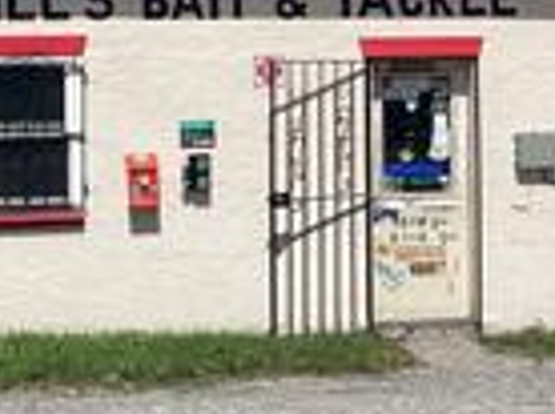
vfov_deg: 16.2
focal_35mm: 90
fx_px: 1440
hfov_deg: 21.7
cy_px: 80
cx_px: 189
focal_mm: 3.3
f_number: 2.4
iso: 25
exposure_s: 1/2469
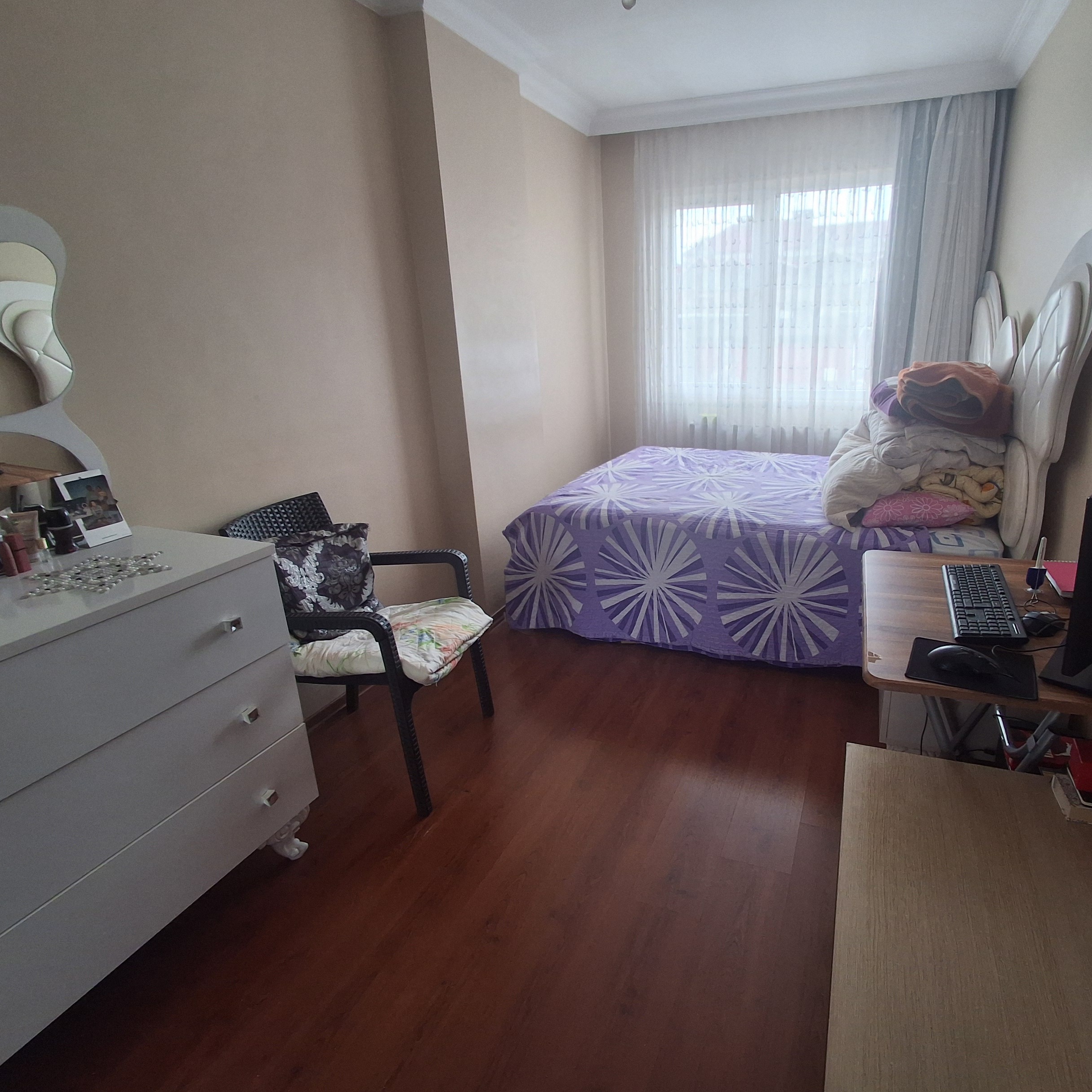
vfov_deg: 77.7
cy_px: 543
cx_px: 640
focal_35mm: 19
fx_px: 678
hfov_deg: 77.0
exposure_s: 1/50
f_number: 2.2
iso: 80
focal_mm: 1.64
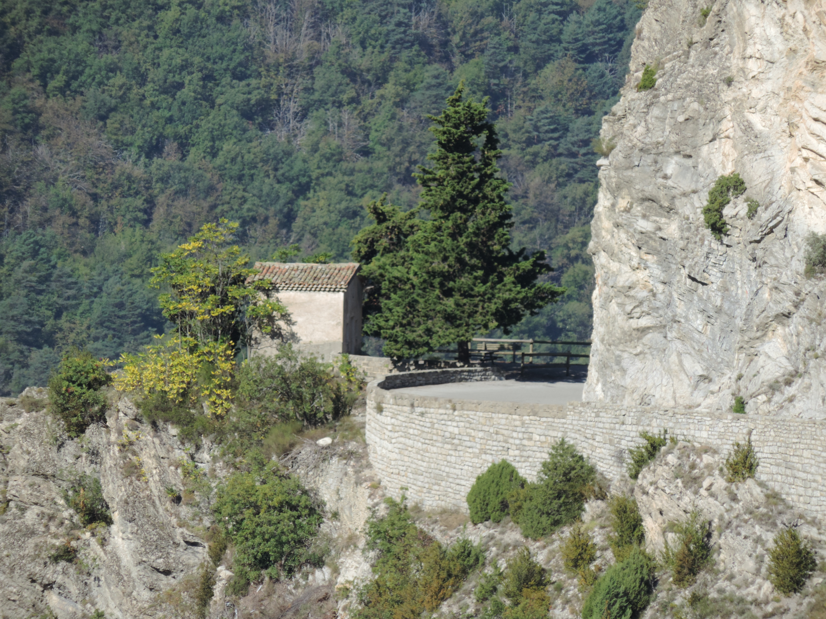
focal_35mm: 550
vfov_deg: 2.7
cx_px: 413
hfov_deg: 3.6
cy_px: 310
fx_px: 13124
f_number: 4.9
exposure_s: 1/400
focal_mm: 98.1
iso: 80
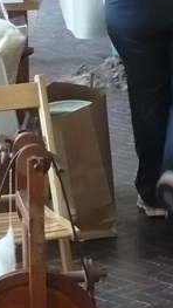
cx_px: 165
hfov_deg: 7.0
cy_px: -16
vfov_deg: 12.2
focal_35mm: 174
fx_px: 1419
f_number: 2.8
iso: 400
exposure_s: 1/60
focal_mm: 5.8
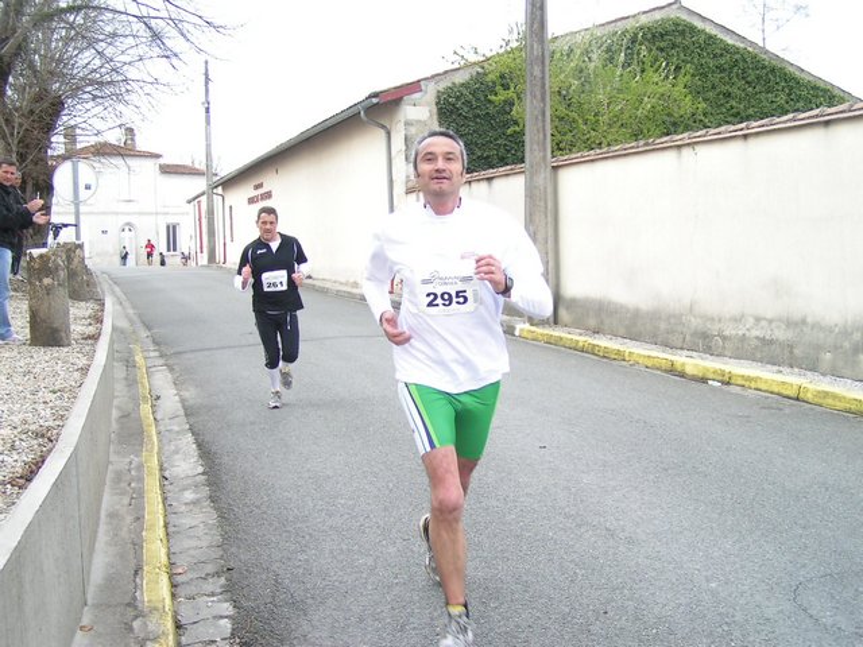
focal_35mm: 38
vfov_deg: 37.7
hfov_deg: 49.0
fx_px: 947
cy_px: 324
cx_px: 432
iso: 50
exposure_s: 1/200
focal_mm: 5.8
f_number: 2.8
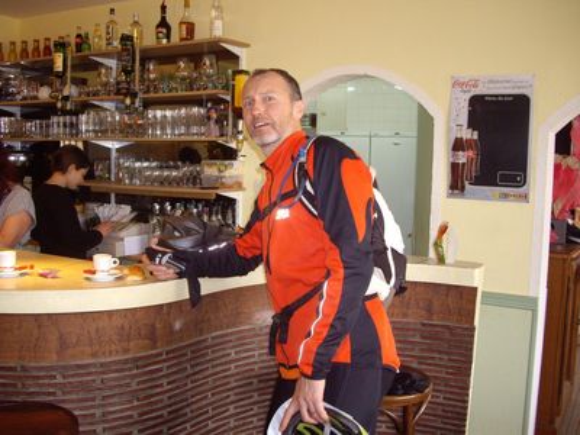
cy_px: 218
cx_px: 290
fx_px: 637
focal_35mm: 38
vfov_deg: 37.7
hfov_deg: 49.0
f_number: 2.8
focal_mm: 7.9
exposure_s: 1/40
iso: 400
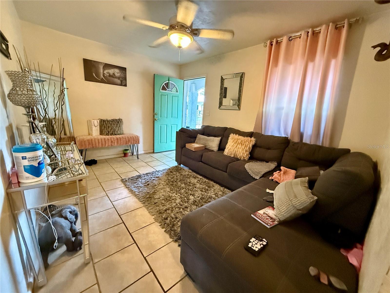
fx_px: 158
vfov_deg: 85.7
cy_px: 146
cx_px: 195
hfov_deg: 102.1
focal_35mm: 14
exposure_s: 1/60
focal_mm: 2.22
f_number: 2.2
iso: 1000
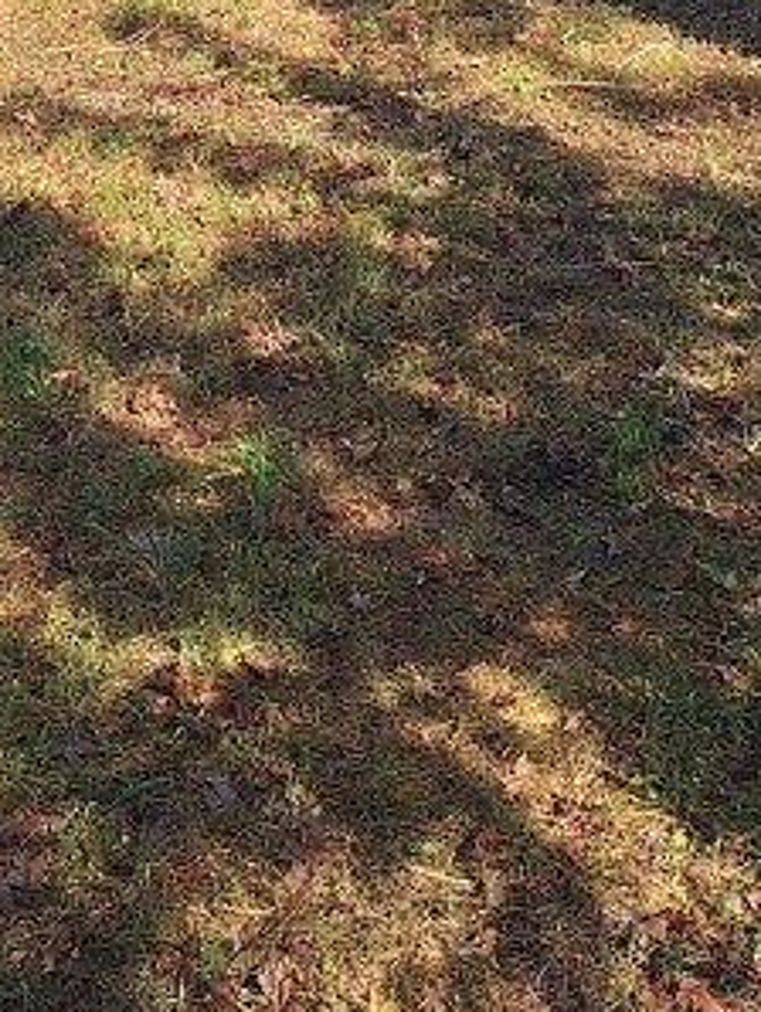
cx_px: 190
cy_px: -241
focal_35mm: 79
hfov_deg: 18.6
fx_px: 2312
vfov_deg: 22.5
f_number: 1.8
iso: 40
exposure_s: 1/1776
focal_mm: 5.54
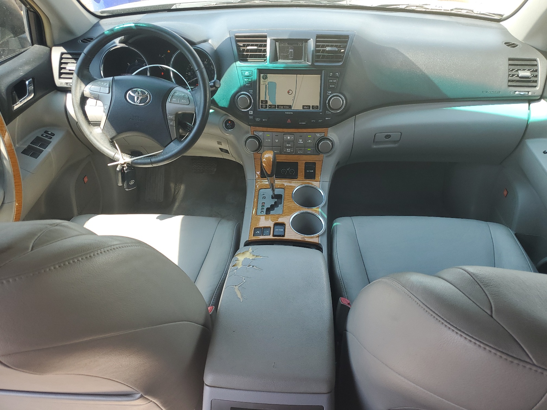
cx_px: 274
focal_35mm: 26
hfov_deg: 67.3
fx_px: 411
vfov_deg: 53.1
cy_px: 205
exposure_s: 1/227
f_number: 1.5
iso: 50
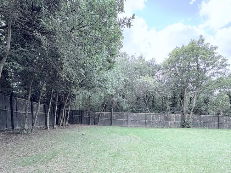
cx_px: 120
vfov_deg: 58.7
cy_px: 124
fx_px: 147
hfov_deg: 76.4
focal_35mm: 22
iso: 40
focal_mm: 2.22
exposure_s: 1/99
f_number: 2.2
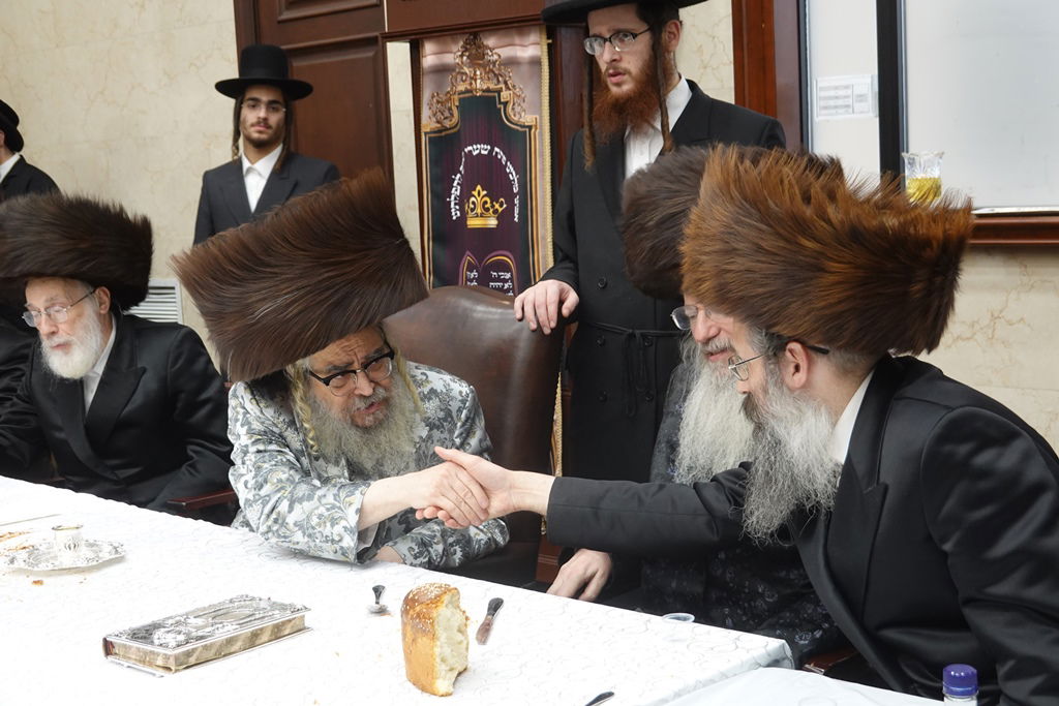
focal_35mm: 54
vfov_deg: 25.1
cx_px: 530
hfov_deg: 36.9
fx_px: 1589
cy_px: 353
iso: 500
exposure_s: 1/60
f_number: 4
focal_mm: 19.84
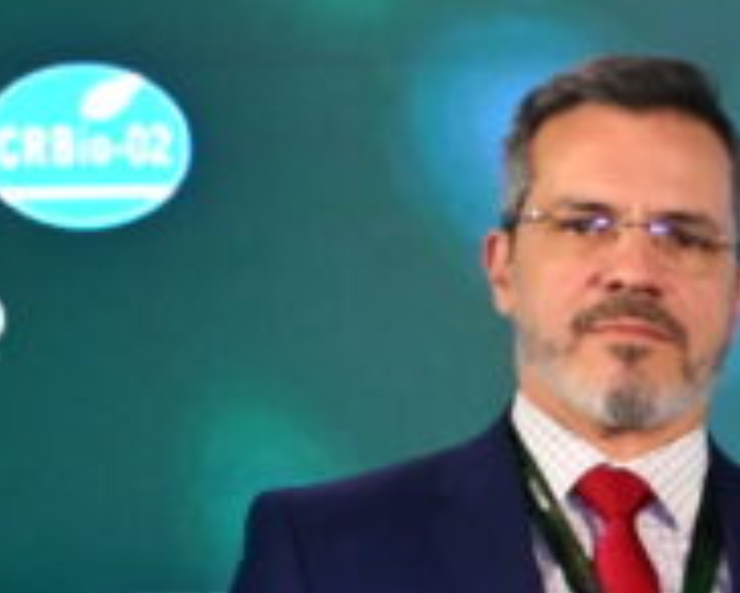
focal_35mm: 216
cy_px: 1227
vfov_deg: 6.9
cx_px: 2171
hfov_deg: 7.8
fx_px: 4736
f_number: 4
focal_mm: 28
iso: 2500
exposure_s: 1/160
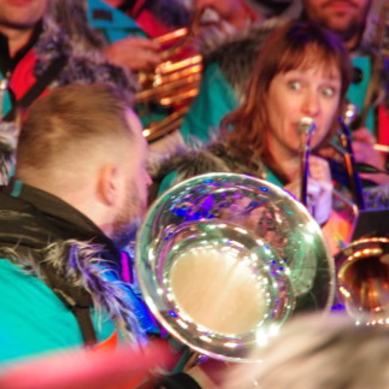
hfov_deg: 4.4
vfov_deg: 4.4
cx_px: 165
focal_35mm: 394
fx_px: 5009
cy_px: 194
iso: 3200
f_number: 6.3
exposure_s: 1/13
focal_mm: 200
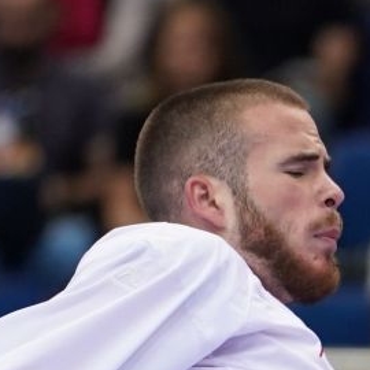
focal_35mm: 1135
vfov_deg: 1.5
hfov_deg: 1.5
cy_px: 570
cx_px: 713
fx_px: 13725
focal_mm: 200
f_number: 2.8
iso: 1250
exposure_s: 1/1000
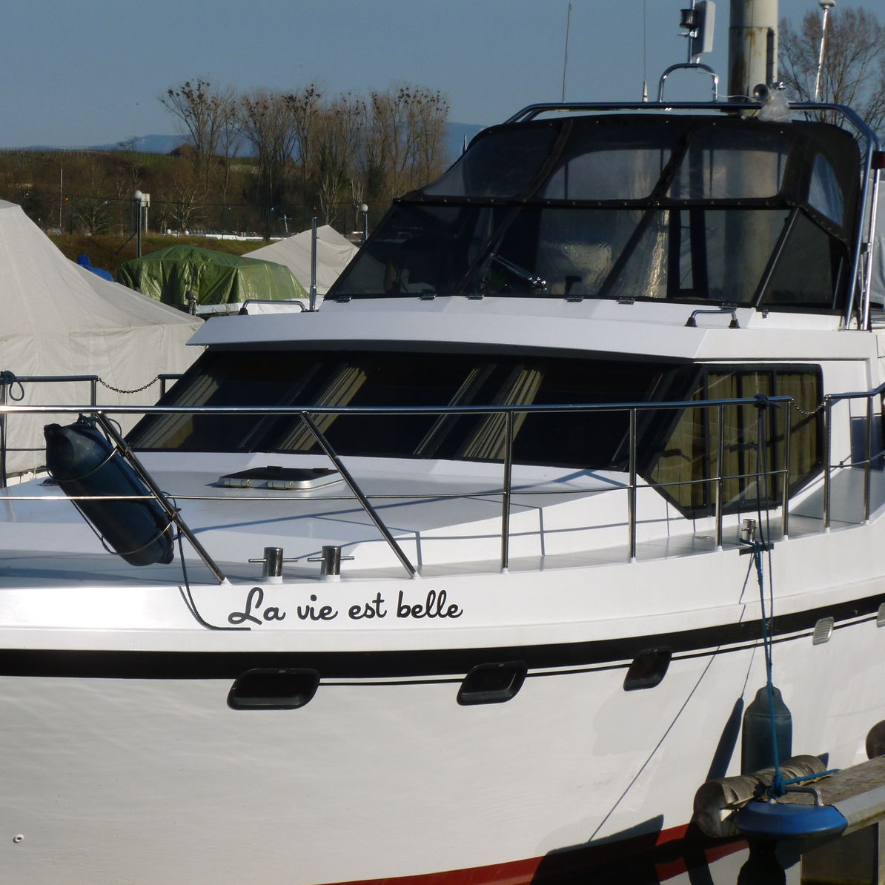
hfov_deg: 14.3
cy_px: 442
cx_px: 380
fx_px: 3529
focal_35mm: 122
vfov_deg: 14.3
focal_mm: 18.3
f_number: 14
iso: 100
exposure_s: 1/125
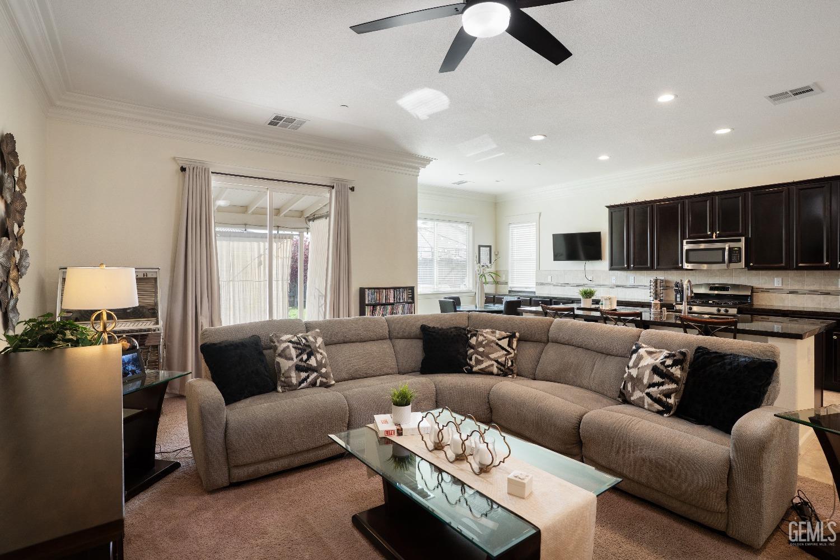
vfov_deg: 70.4
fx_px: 397
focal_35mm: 17
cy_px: 280
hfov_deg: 93.3
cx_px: 420
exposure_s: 1/40
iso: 400
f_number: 5.6
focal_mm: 17
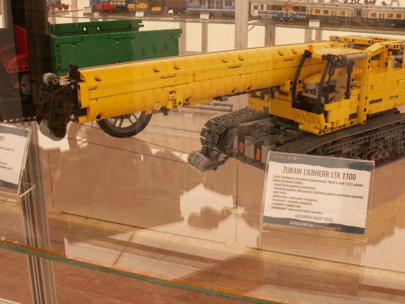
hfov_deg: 42.8
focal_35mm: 44
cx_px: 238
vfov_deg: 32.8
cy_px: 132
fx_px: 515
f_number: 8
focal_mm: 5.86
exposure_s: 1/13
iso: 50
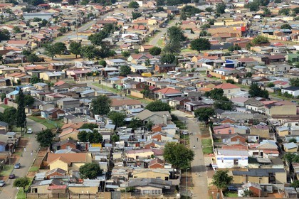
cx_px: 150
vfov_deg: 10.2
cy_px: 100
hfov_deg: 15.2
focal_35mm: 135
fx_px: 1121
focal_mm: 135
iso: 200
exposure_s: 1/320
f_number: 9
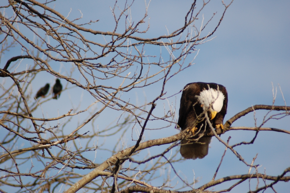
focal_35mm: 450
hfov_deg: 4.6
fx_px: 3622
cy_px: 96
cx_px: 145
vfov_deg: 3.1
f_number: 5.6
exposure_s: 1/1600
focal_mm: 300
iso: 400
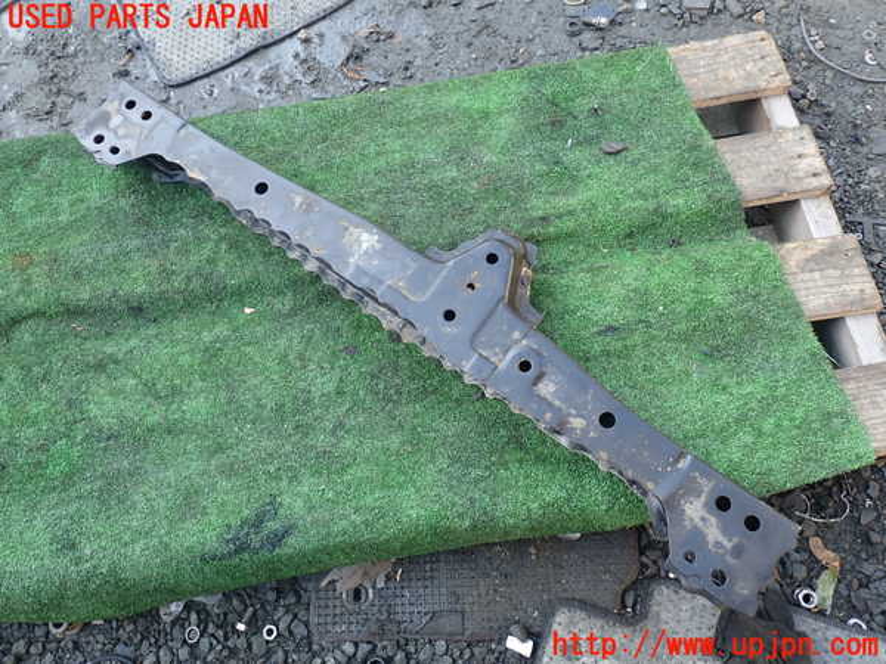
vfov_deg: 54.9
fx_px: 640
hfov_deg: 69.4
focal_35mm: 25
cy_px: 332
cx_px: 443
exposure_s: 1/60
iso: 100
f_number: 2.8
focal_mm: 4.5
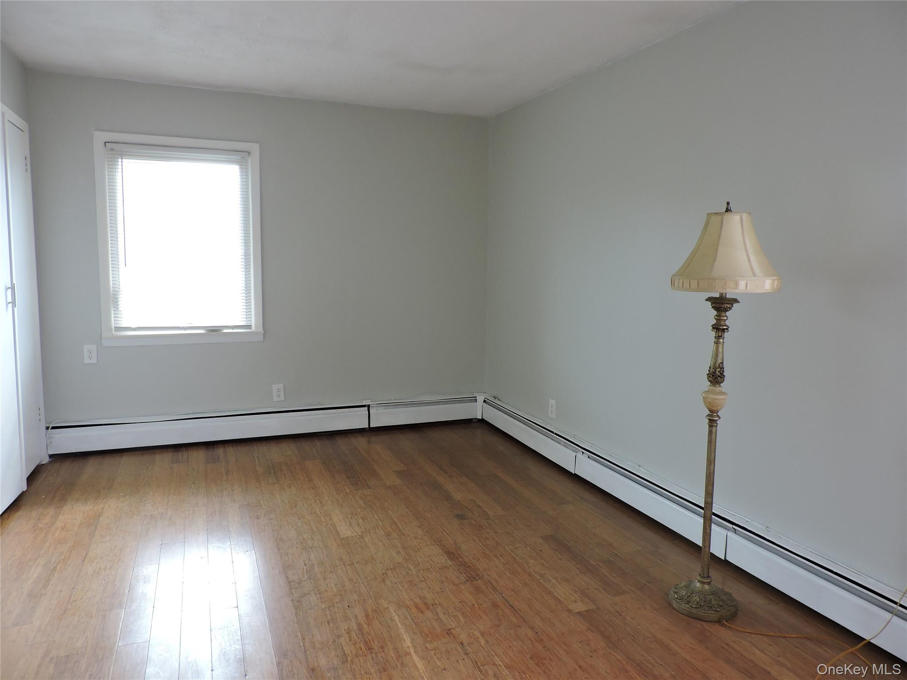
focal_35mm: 24
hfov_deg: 71.6
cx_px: 454
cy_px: 340
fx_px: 629
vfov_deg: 56.8
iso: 200
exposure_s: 1/30
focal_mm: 4.3
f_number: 3
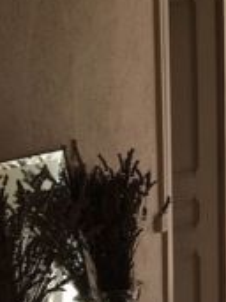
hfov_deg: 15.3
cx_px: 321
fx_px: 784
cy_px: 147
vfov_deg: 21.8
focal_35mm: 90
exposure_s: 1/366
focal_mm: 4.15
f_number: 2.2
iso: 25
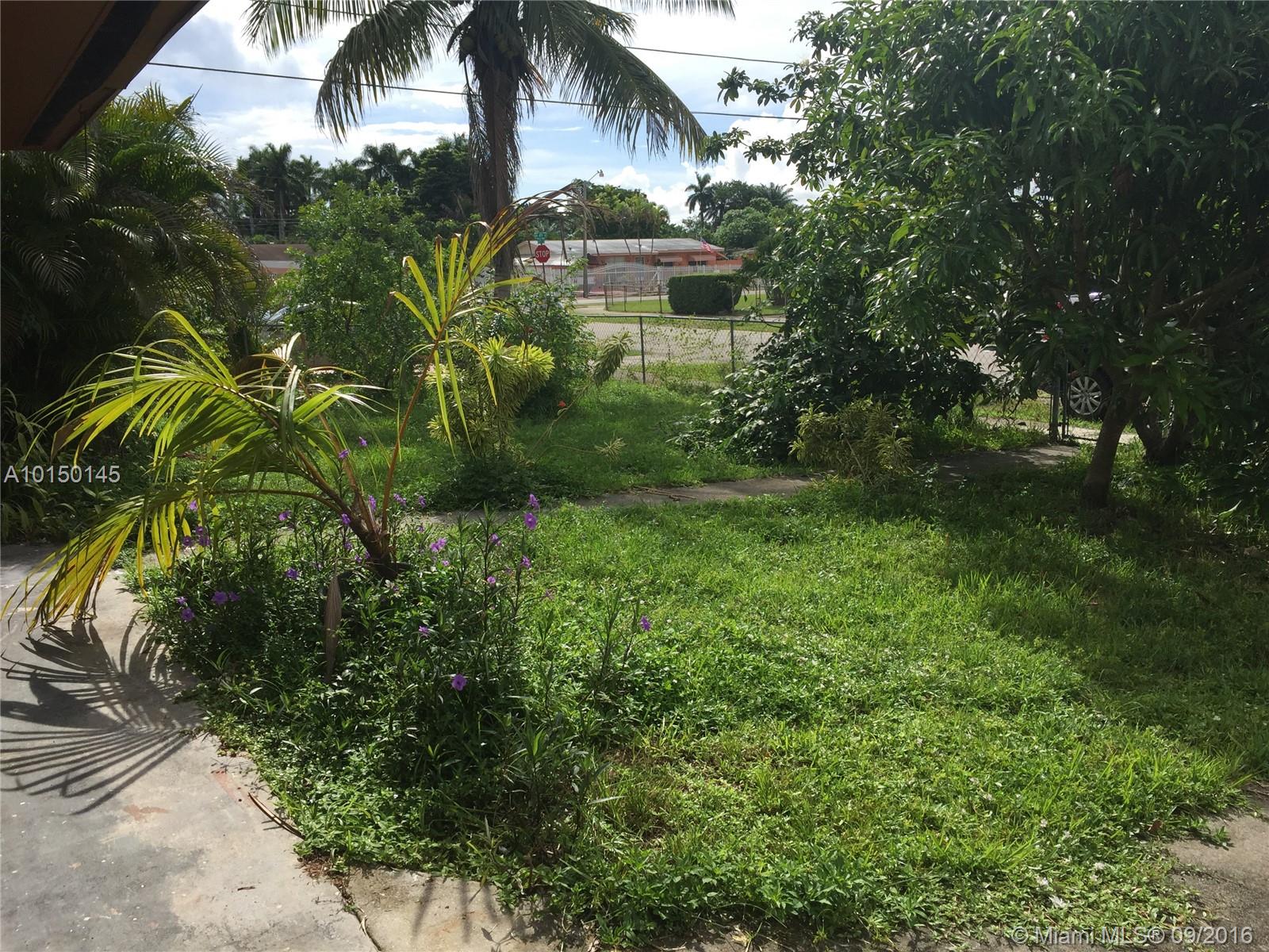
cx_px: 634
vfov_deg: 48.2
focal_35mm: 29
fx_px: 1063
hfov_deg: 61.7
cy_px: 476
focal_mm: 4.15
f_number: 2.2
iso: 32
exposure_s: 1/1980
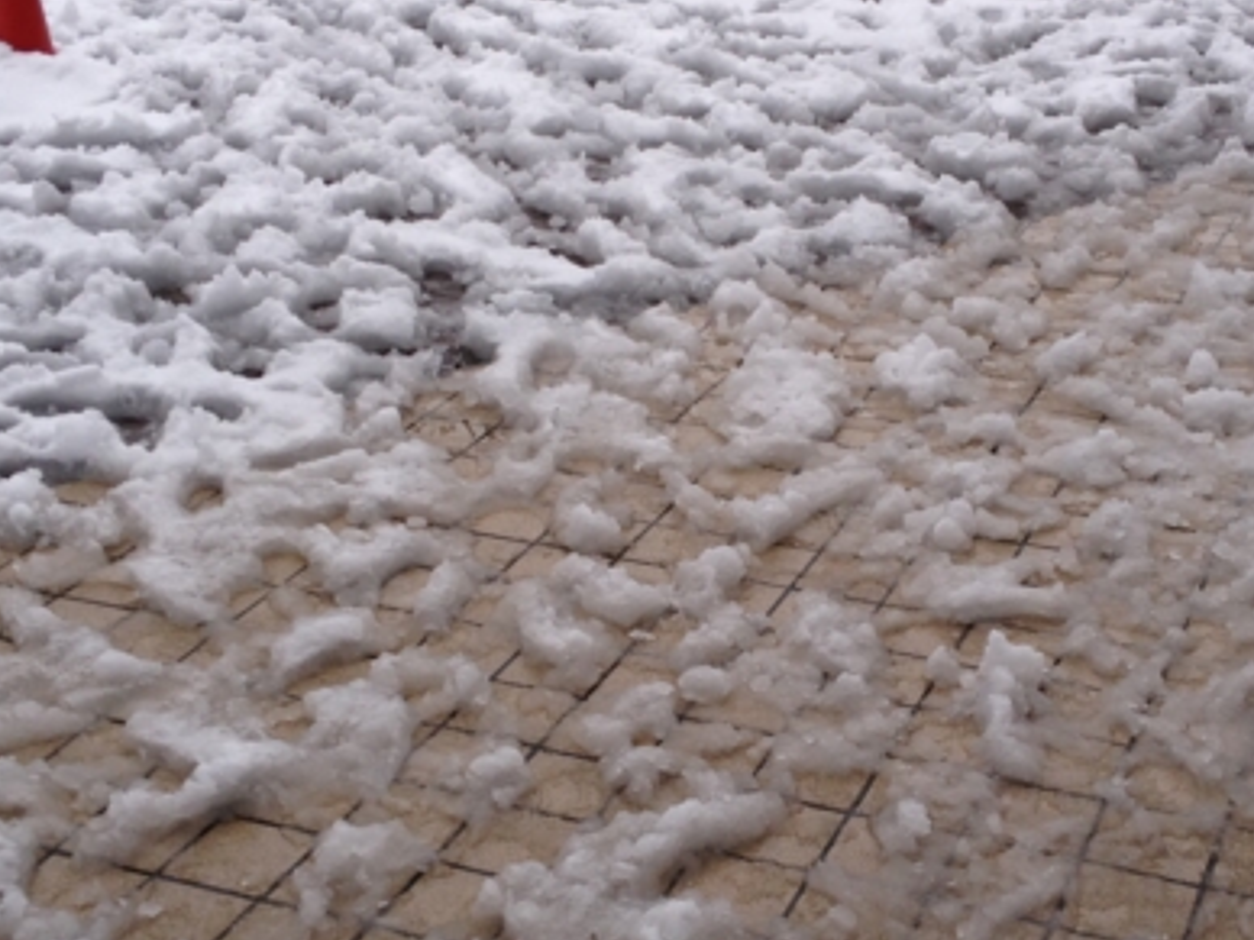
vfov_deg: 22.6
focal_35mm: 65
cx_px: 698
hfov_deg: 29.8
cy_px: 468
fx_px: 2355
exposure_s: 1/1200
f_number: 2.4
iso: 50
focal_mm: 4.28
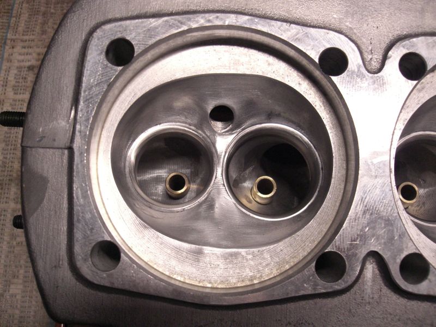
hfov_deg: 49.0
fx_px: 479
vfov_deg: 37.7
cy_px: 164
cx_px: 218
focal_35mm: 38
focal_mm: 6.3
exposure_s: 1/60
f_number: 3.1
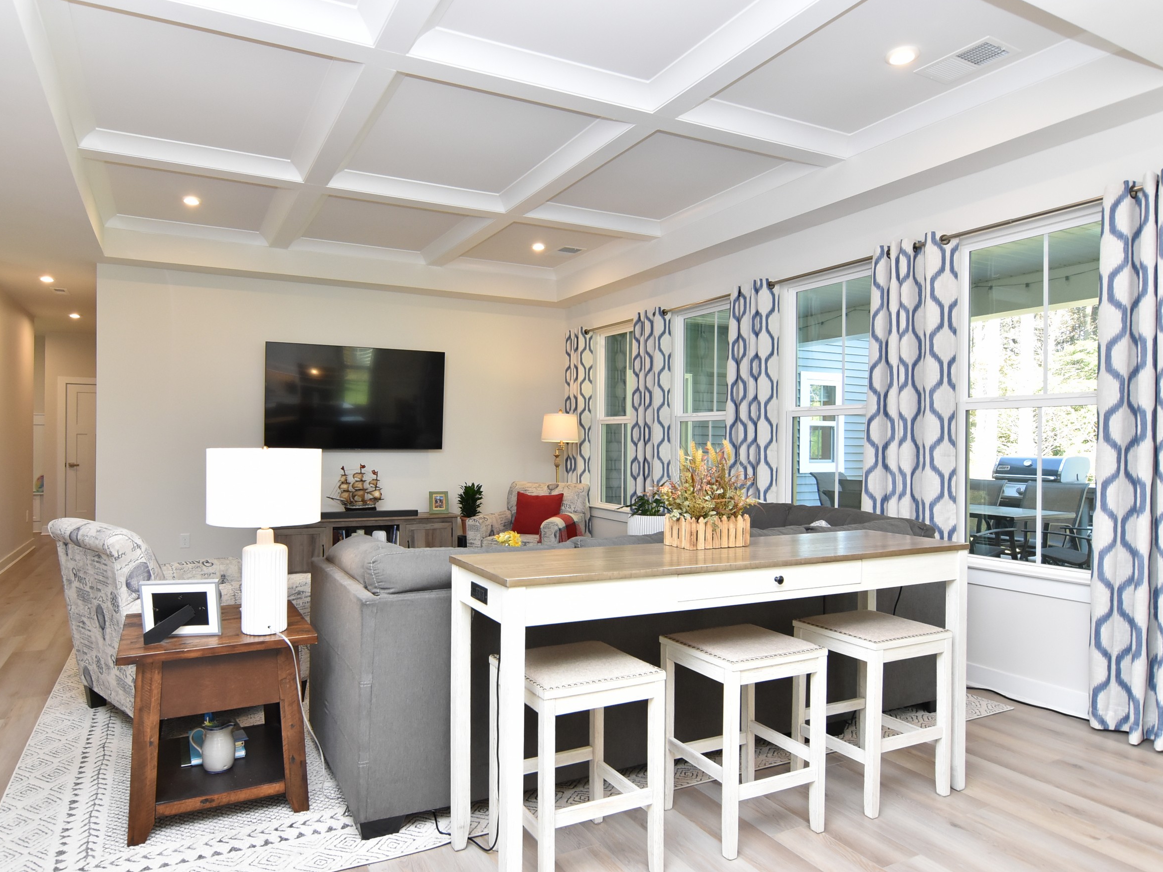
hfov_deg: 81.2
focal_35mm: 20
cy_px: 443
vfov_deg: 66.0
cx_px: 494
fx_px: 672
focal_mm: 12
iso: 800
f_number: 7.1
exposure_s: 1/50
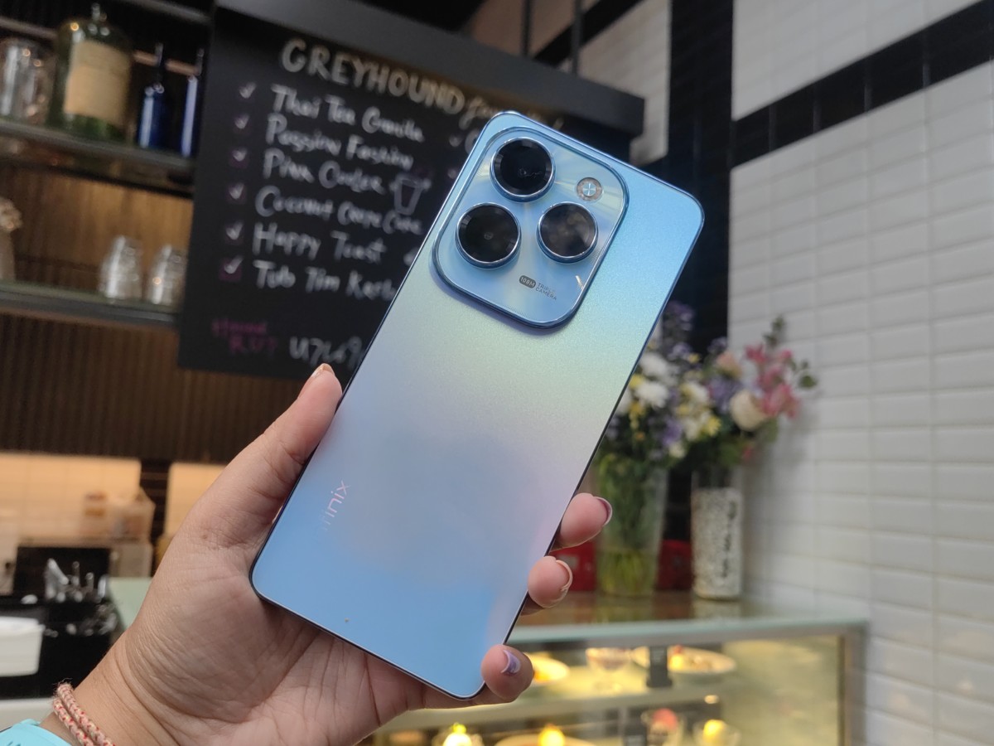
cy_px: 373
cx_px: 497
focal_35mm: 27
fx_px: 775
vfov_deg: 51.4
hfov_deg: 65.3
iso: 125
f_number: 1.8
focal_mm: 5.54
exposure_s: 1/100
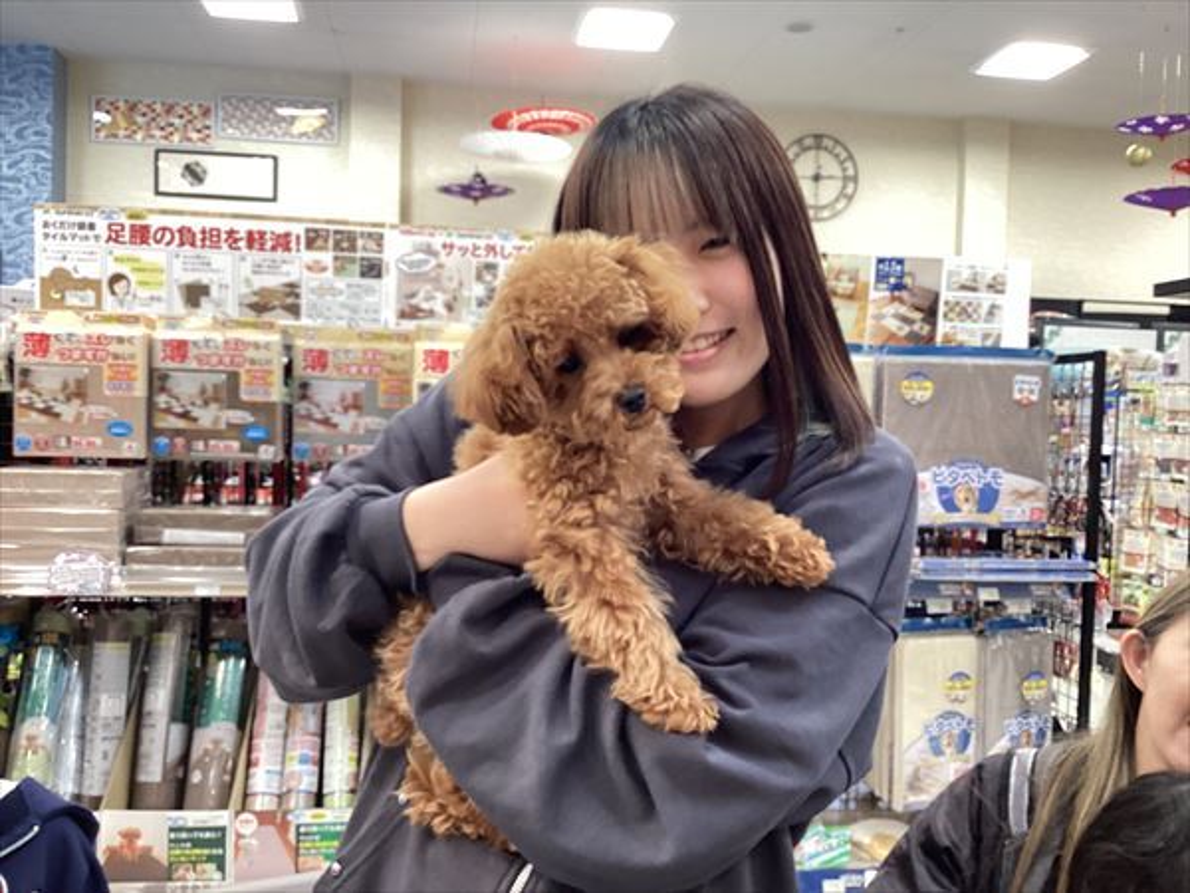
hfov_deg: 58.4
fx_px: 1066
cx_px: 595
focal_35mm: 31
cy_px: 446
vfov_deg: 45.4
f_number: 2.4
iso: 125
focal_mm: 3.3
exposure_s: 1/60
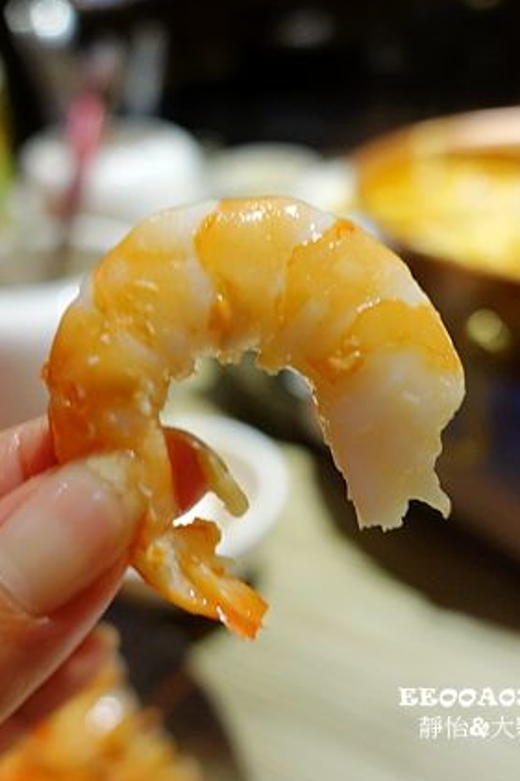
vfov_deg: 51.9
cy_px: 391
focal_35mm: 37
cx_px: 331
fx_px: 802
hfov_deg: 35.7
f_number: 2
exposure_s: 1/30
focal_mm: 8.8
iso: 640
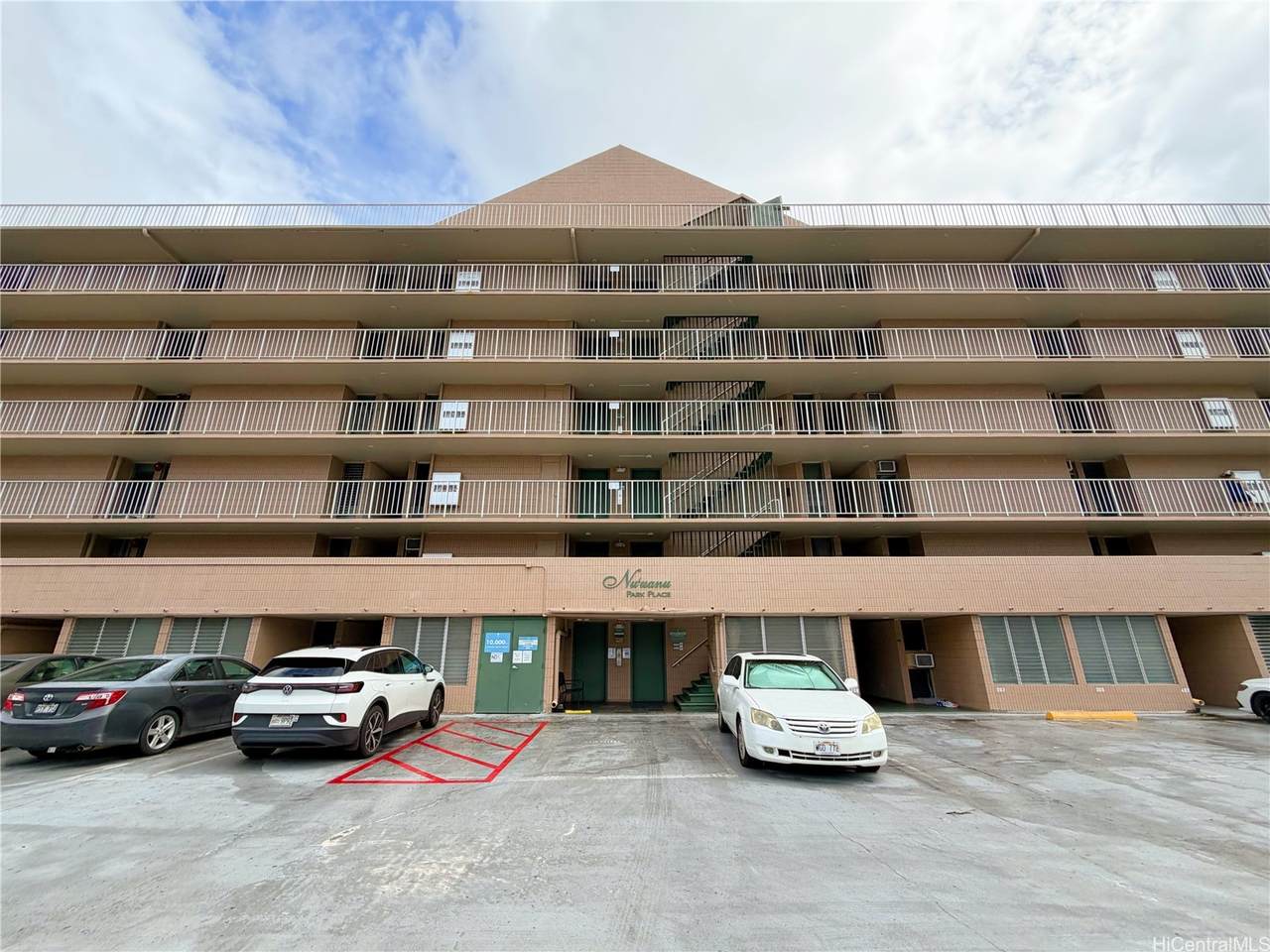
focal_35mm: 14
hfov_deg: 102.1
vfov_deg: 85.7
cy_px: 476
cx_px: 635
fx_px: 514
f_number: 2.2
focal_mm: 2.22
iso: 32
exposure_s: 1/820
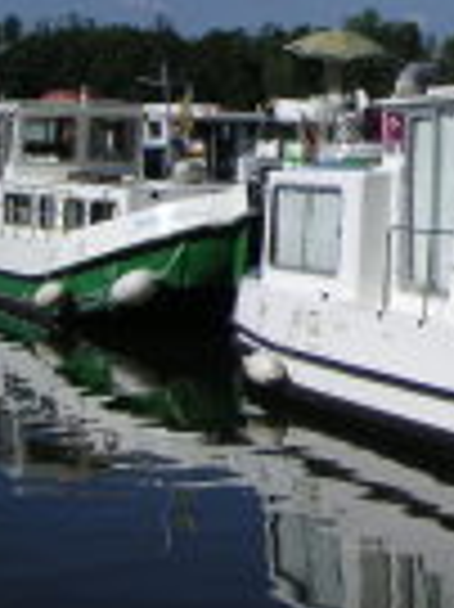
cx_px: 742
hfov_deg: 12.6
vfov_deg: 17.7
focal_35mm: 110
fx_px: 1927
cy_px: 122
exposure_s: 1/350
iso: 50
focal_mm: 5.7
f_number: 6.7
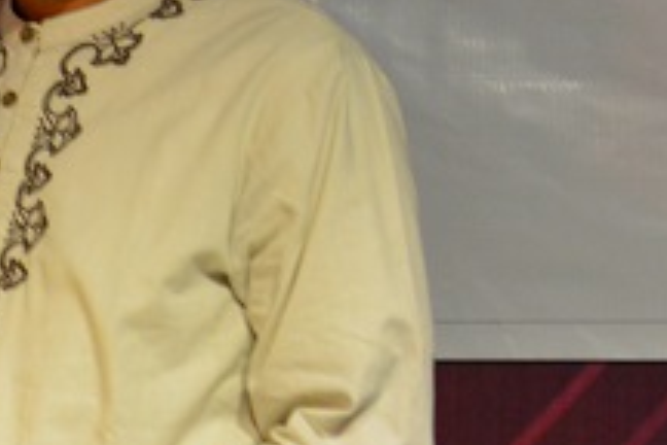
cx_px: -435
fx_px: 3242
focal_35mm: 175
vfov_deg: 7.8
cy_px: 331
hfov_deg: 11.1
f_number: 2.8
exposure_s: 1/20
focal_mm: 28
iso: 1600
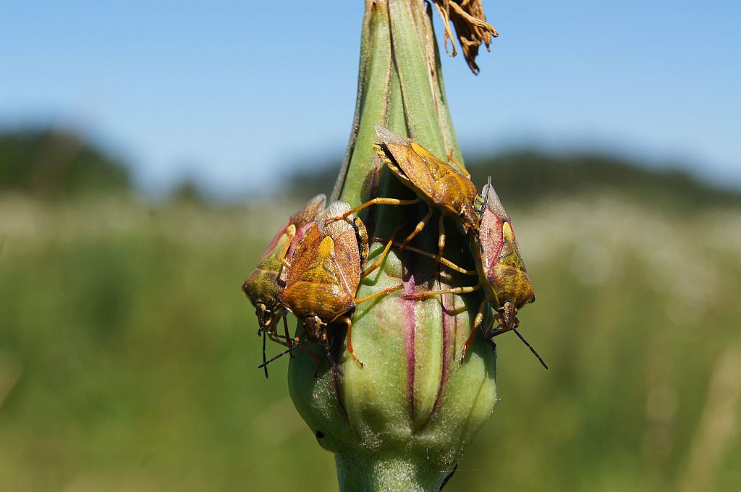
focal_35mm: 82
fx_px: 1696
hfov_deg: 24.6
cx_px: 370
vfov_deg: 16.5
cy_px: 246
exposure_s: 1/320
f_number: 13
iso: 200
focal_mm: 55
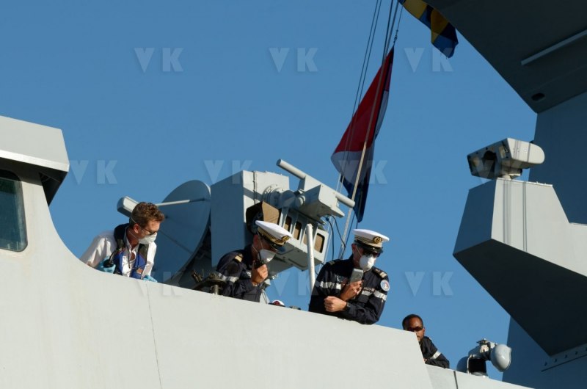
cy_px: 194
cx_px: 294
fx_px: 3173
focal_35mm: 195
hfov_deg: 10.6
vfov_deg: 7.0
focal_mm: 130
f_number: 8
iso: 100
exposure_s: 1/400
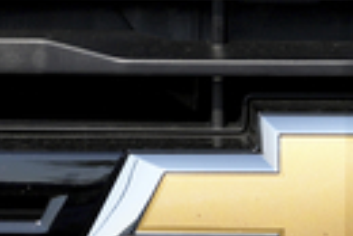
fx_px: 6685
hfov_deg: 3.0
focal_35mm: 681
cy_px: 58
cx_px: 369
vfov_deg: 2.0
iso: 320
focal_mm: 158
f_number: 2.8
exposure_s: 1/8000
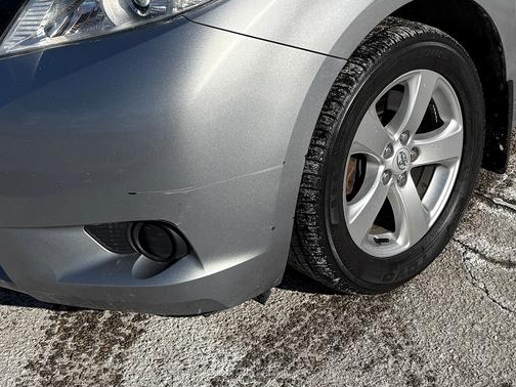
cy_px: -8
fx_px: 909
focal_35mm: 61
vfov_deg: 23.0
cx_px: 343
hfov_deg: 31.4
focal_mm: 6.76
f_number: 1.78
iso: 100
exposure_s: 1/9091
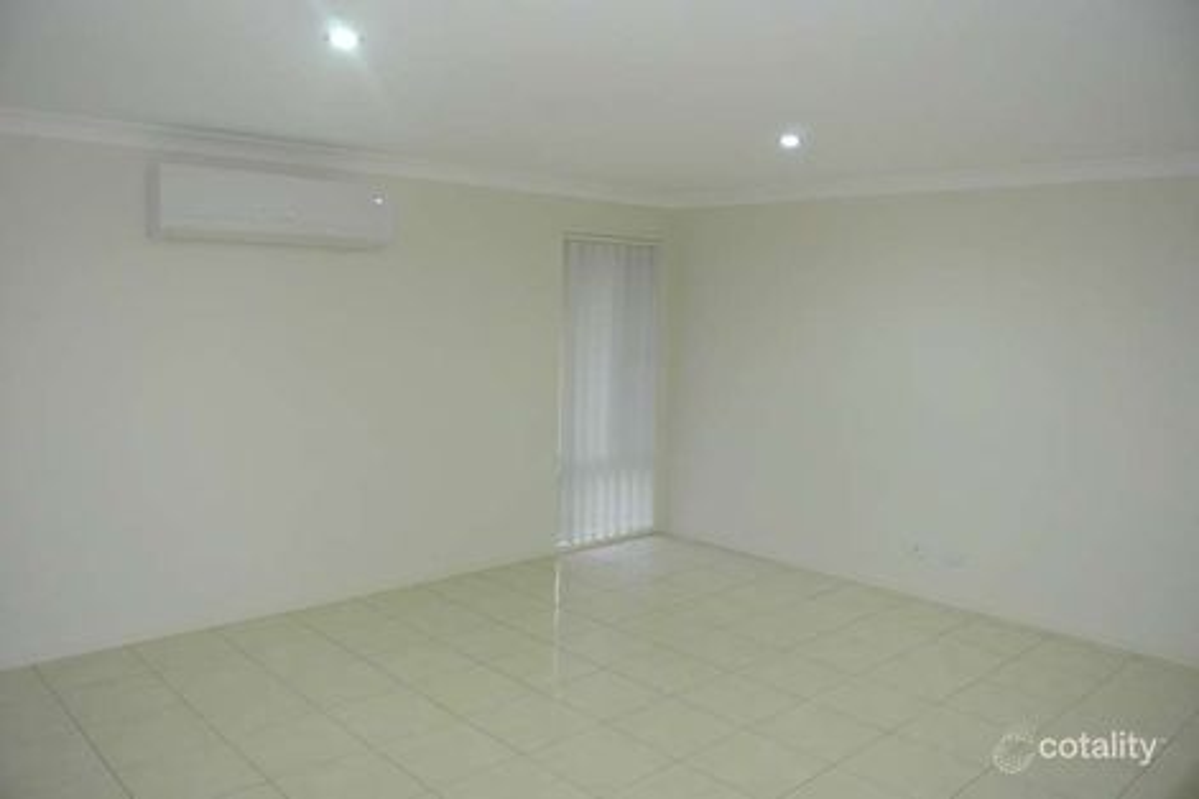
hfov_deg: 67.4
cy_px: 400
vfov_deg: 47.9
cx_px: 600
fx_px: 899
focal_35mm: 27
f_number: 3.5
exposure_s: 1/60
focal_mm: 10
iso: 1250
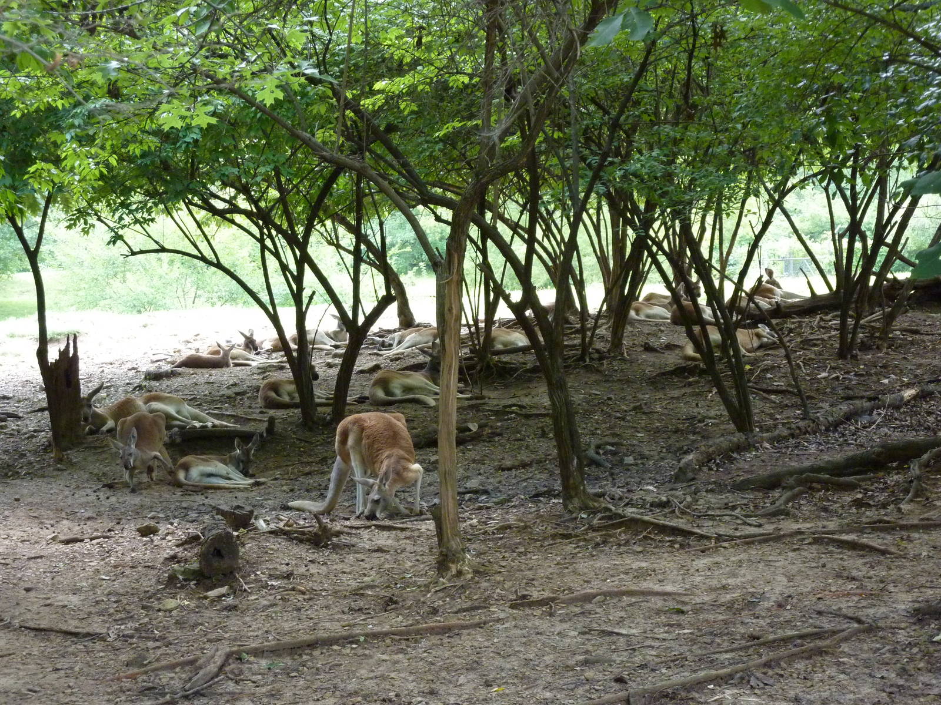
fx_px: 2256
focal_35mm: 83
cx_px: 470
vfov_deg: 17.8
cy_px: 352
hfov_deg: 23.6
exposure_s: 1/80
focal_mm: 13.7
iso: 400
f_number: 4.2
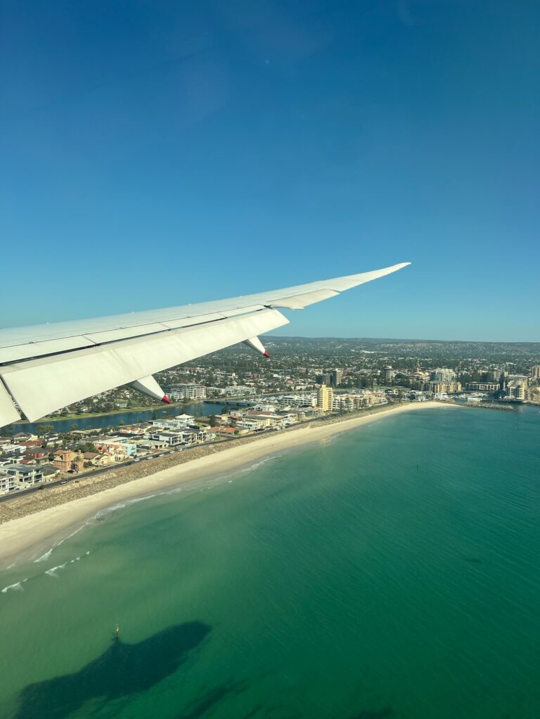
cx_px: 270
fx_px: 541
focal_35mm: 26
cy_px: 360
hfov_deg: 53.1
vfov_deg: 67.3
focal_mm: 5.7
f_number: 1.5
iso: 50
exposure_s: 1/3165
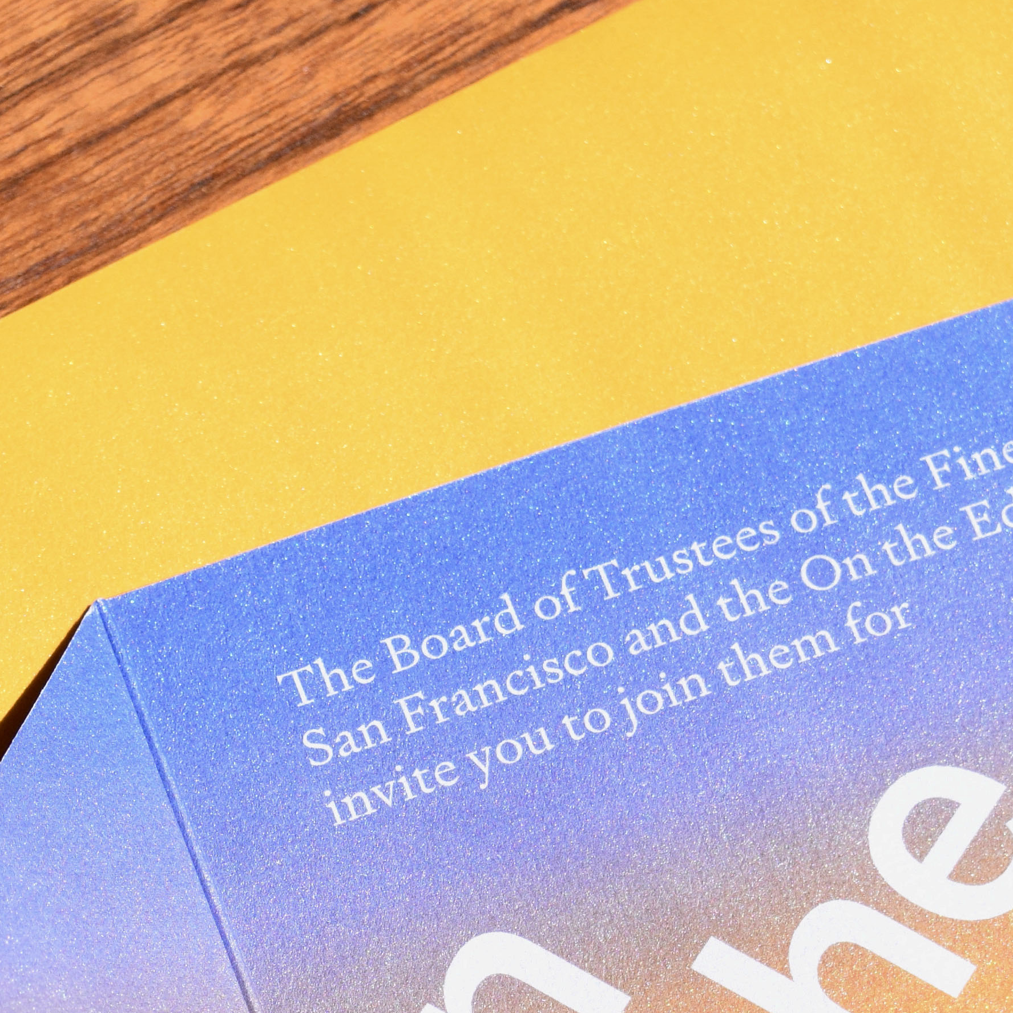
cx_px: 693
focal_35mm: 181
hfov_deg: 9.7
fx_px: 5993
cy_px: 1019
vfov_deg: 9.6
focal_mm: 42
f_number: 5.6
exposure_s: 1/4000
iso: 800
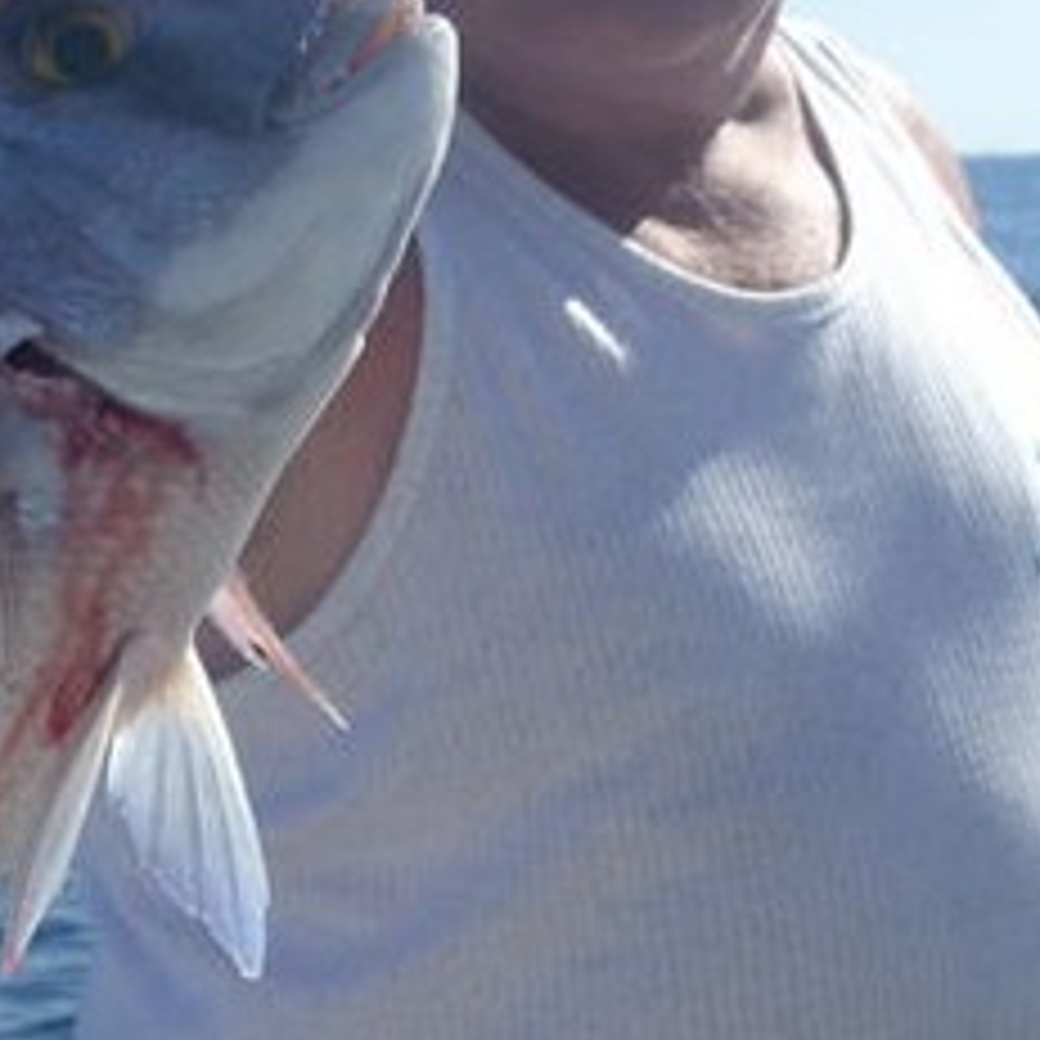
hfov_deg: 13.4
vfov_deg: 13.4
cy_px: 306
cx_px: 297
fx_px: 4419
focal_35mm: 130
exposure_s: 1/261
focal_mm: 9
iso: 64
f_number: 6.9
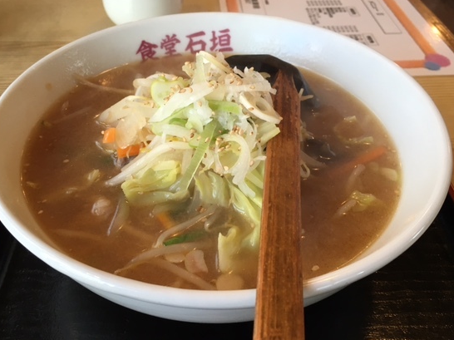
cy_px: 181
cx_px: 202
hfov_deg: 53.9
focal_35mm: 34
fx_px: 446
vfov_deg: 41.7
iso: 64
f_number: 2.2
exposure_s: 1/30
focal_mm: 4.15
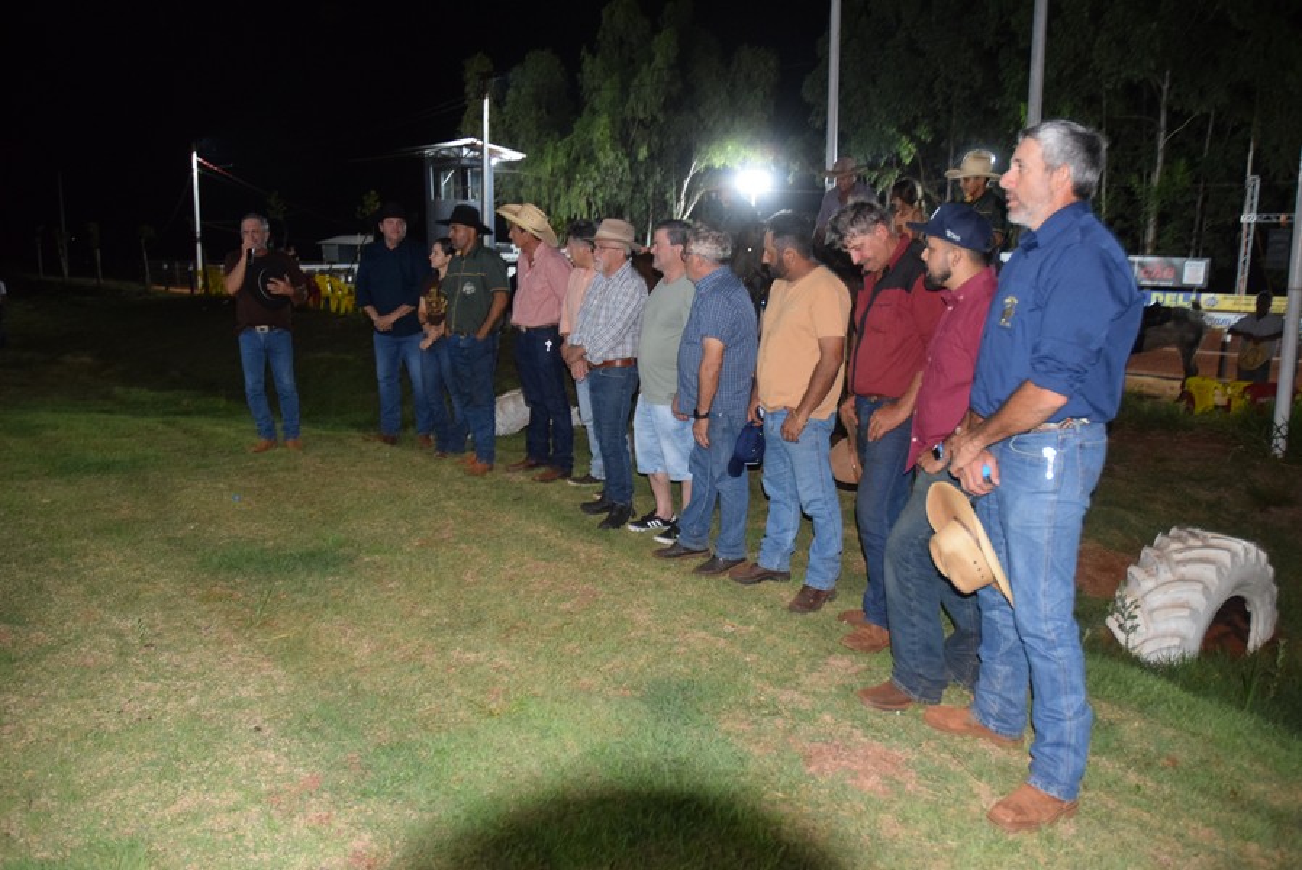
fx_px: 977
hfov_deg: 67.3
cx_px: 651
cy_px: 435
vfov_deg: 48.0
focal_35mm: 27
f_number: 3.5
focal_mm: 18
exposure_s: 1/60
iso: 2200
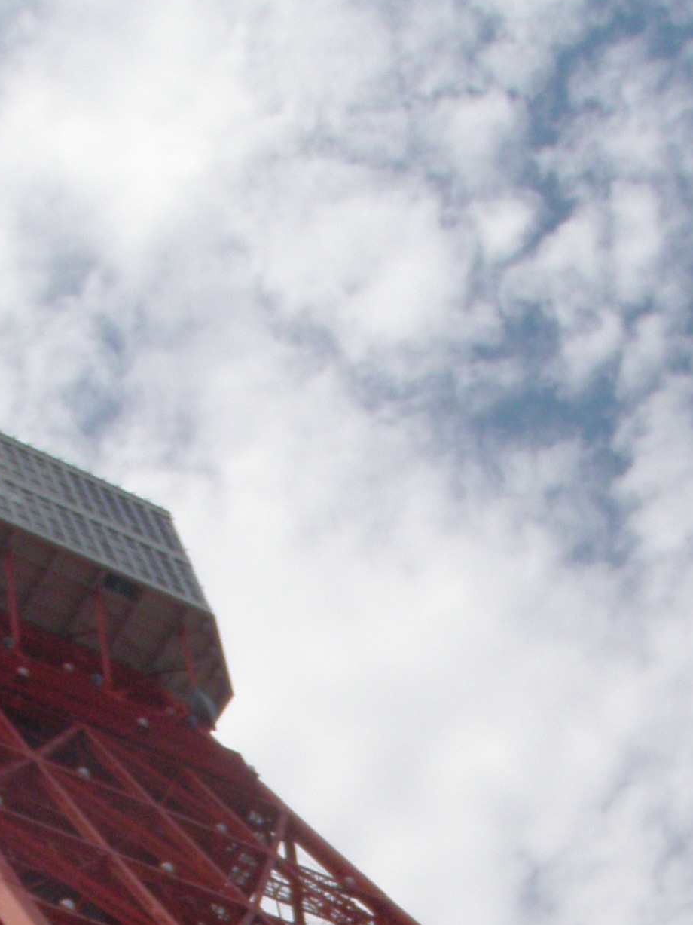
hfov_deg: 13.1
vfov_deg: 16.6
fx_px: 3017
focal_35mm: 113
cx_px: 396
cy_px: 1150
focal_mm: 6.7
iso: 100
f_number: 6.3
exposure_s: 1/1000
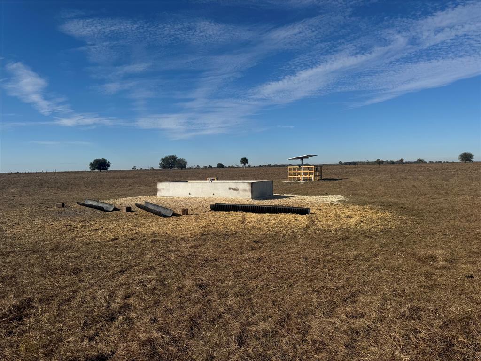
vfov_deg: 56.8
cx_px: 240
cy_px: 180
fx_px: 333
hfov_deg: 71.6
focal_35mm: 24
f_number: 1.78
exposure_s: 1/7937
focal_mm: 6.76
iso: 80
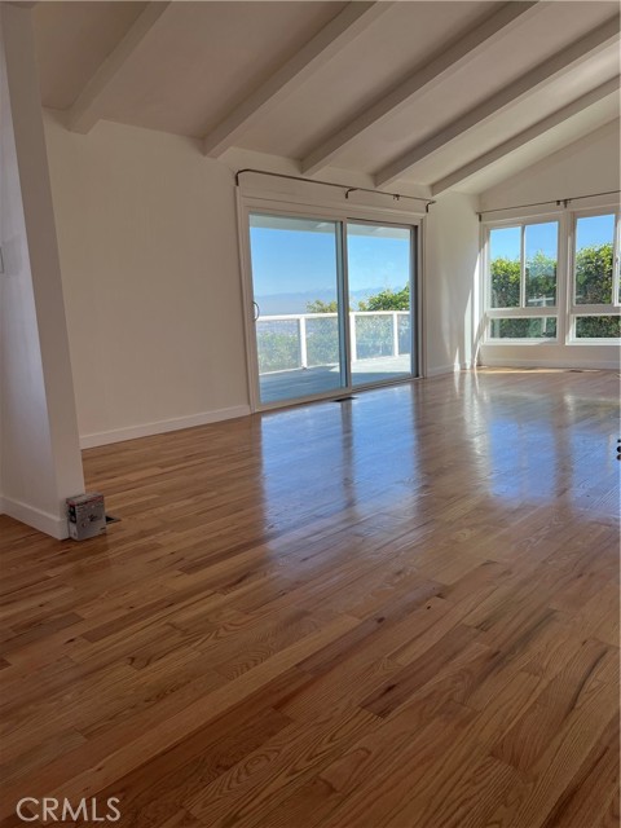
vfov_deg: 67.3
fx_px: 622
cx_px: 310
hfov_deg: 53.1
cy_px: 414
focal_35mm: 26
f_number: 1.5
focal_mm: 5.7
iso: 50
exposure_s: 1/509
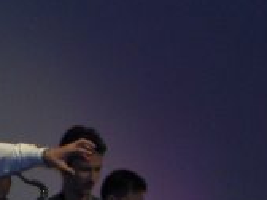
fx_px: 2283
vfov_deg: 5.0
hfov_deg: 6.6
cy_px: 214
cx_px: -65
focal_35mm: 296
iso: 100
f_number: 3.5
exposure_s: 1/90
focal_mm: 10.19
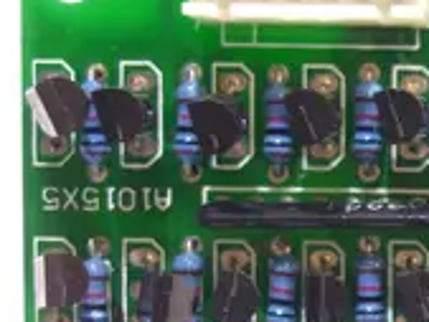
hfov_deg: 14.2
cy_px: 297
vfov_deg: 11.8
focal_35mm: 125
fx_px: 1550
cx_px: 741
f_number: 2.8
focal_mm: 5.5
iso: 100
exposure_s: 1/30
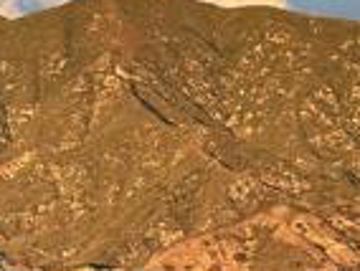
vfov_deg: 6.9
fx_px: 2250
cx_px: -18
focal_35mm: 216
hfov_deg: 9.1
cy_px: 20
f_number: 1.78
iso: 50
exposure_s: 1/195
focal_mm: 6.86
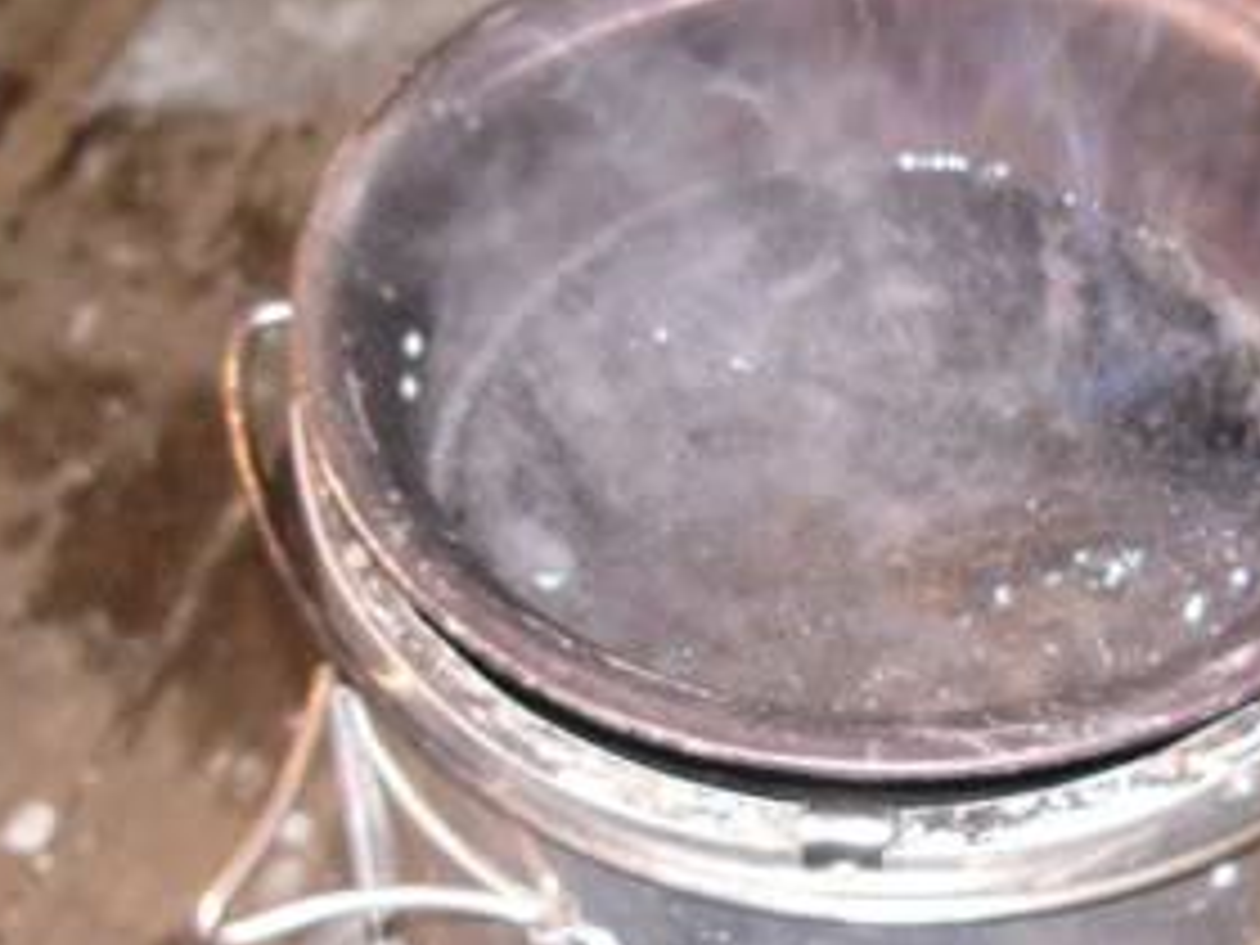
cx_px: 882
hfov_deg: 19.5
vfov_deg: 14.8
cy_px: 621
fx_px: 3640
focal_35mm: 100
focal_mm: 5.8
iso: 160
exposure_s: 1/40
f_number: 2.6
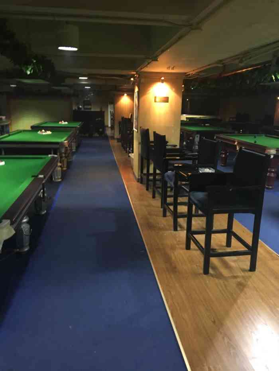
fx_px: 312
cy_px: 186
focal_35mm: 29
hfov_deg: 48.2
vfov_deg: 61.7
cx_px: 140
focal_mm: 4.15
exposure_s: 1/17
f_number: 2.2
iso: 400
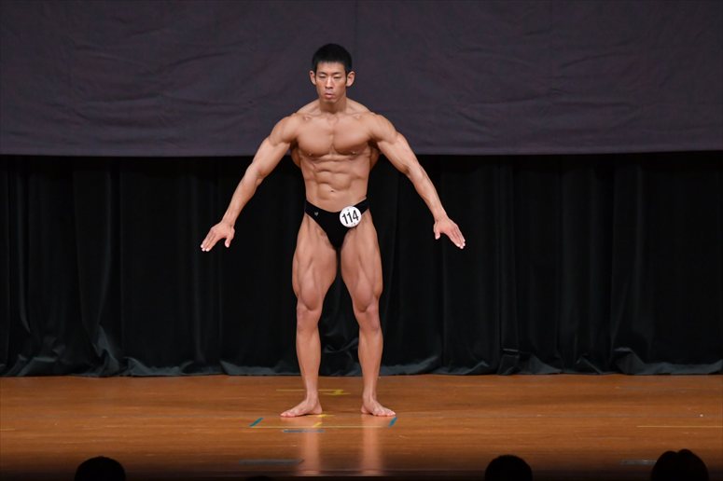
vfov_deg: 5.4
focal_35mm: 255
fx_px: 5119
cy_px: 240
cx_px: 362
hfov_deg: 8.1
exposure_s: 1/400
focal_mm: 170
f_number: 5.6
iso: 4000
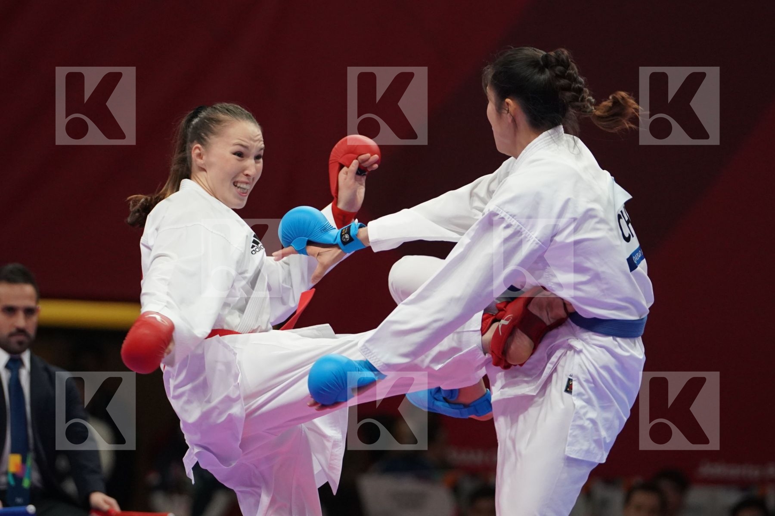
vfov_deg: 4.0
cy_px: 258
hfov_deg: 6.0
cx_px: 388
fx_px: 7427
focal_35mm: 345
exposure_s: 1/1000
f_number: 4
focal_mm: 230
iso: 3200
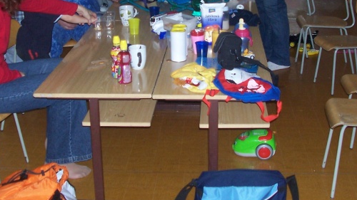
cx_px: 177
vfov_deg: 19.6
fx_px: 577
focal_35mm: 61
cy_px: 48
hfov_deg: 34.4
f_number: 2.8
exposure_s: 1/60
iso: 140
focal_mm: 6
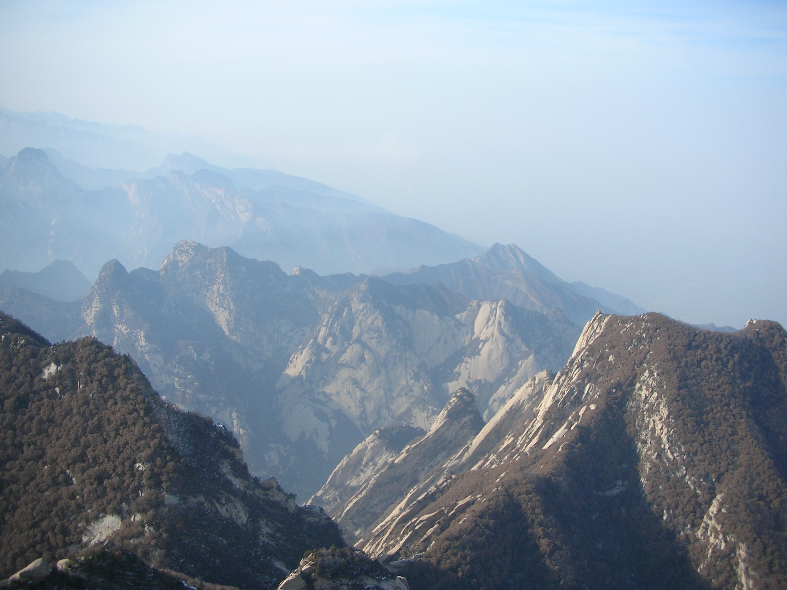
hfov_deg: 52.6
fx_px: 796
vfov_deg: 40.7
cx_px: 394
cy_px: 295
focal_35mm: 35
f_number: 8.5
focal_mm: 5.8
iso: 50
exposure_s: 1/74.5
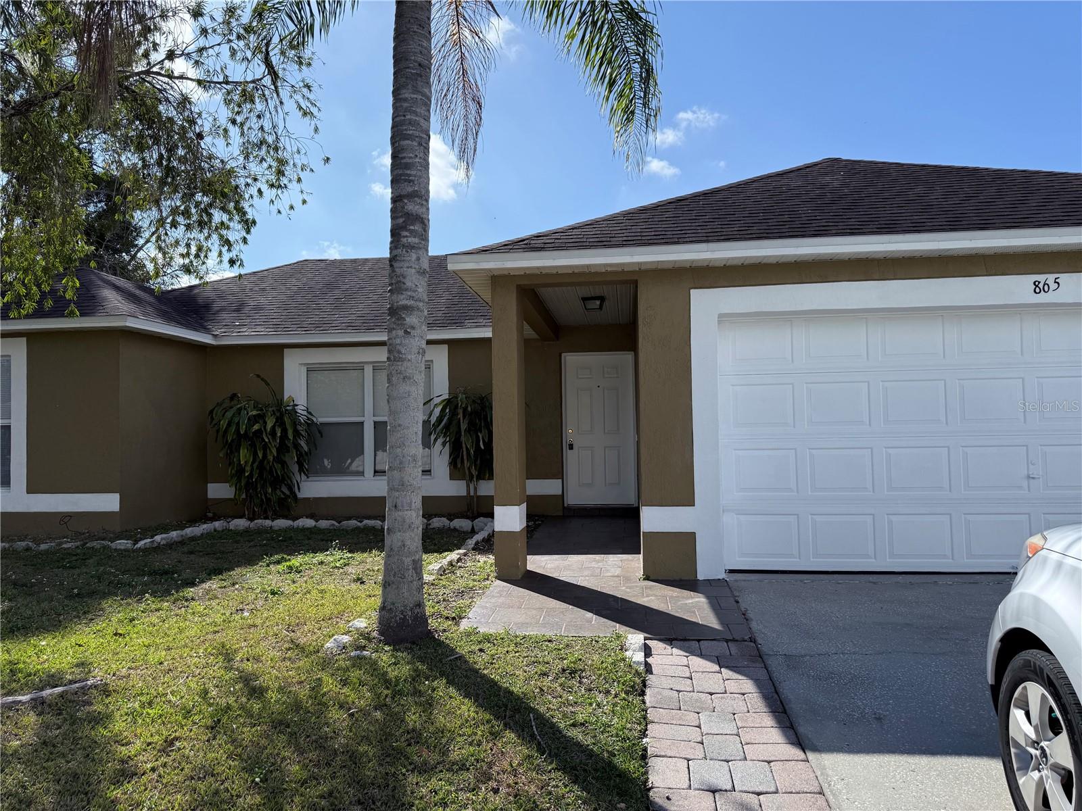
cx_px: 541
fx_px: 750
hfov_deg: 71.6
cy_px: 406
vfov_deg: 56.8
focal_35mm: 24
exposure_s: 1/4975
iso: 80
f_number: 1.78
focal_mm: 6.76
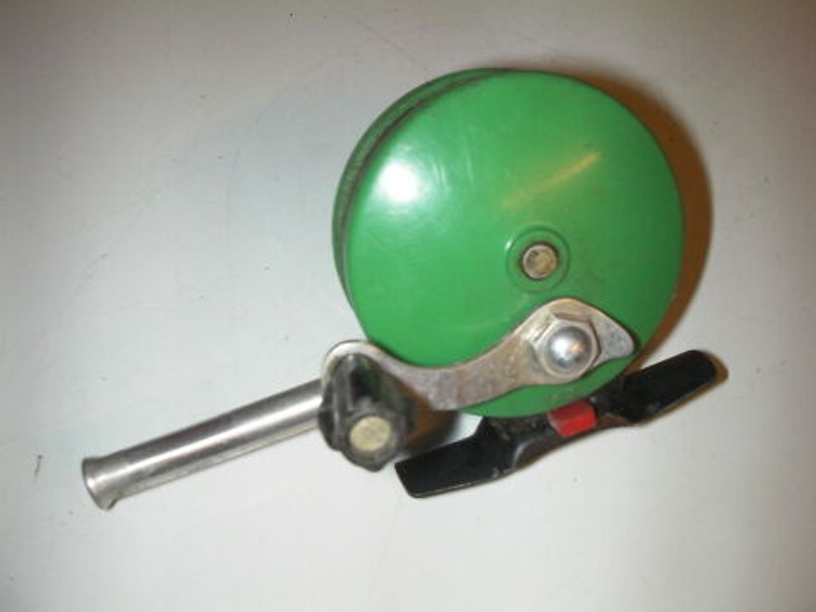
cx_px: 408
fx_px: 896
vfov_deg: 37.7
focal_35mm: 38
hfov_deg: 49.0
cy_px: 306
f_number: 5.6
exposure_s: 1/30
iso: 200
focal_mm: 6.3
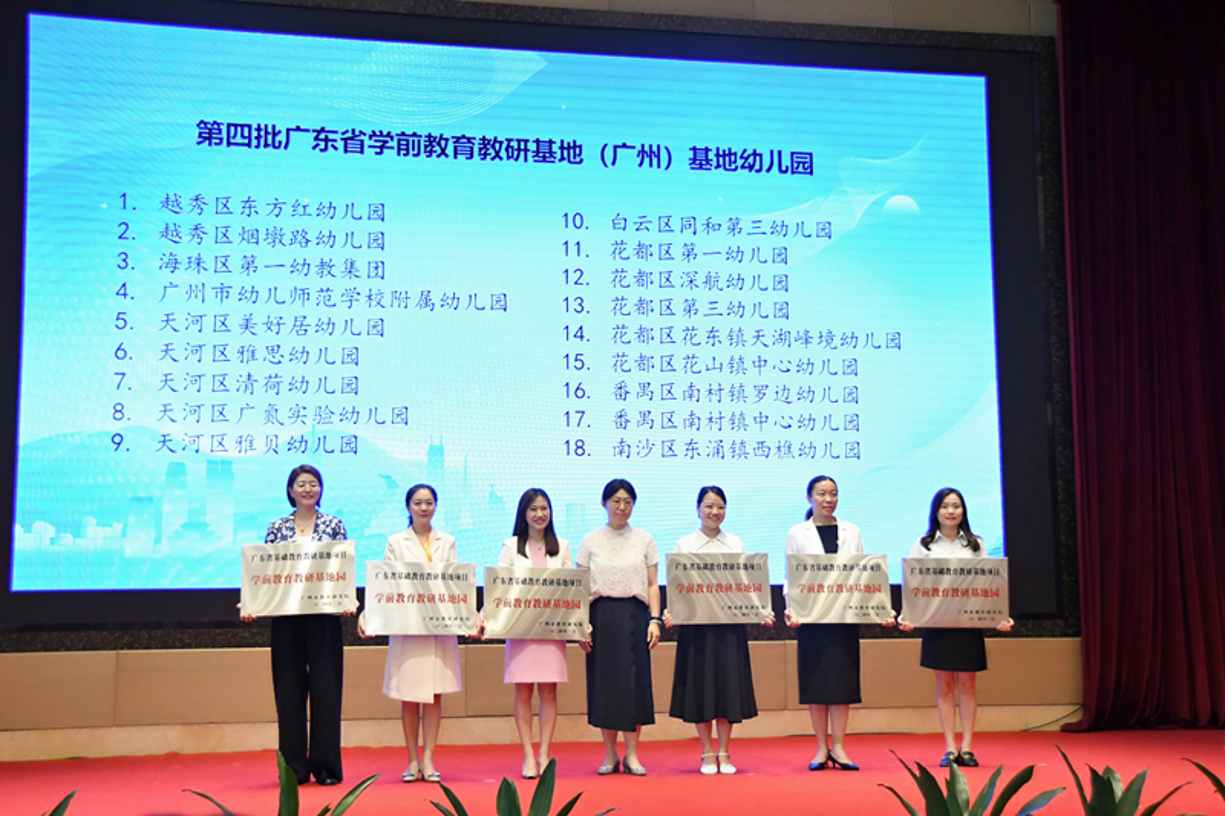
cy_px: 408
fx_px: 1463
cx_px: 612
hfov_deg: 45.4
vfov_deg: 31.2
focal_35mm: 43
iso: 3200
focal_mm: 29
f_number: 4
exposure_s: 1/320
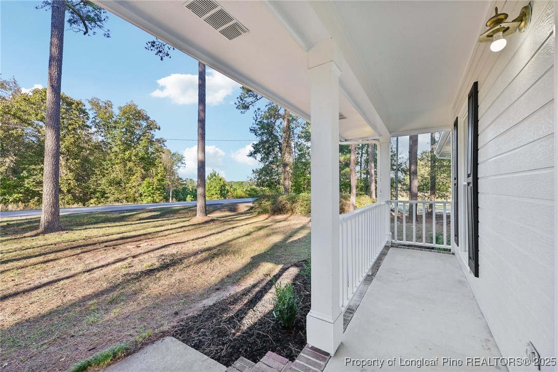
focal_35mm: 14
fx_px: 217
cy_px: 186
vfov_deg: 81.2
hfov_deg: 104.3
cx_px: 279
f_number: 8
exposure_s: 1/100
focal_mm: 14
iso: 100
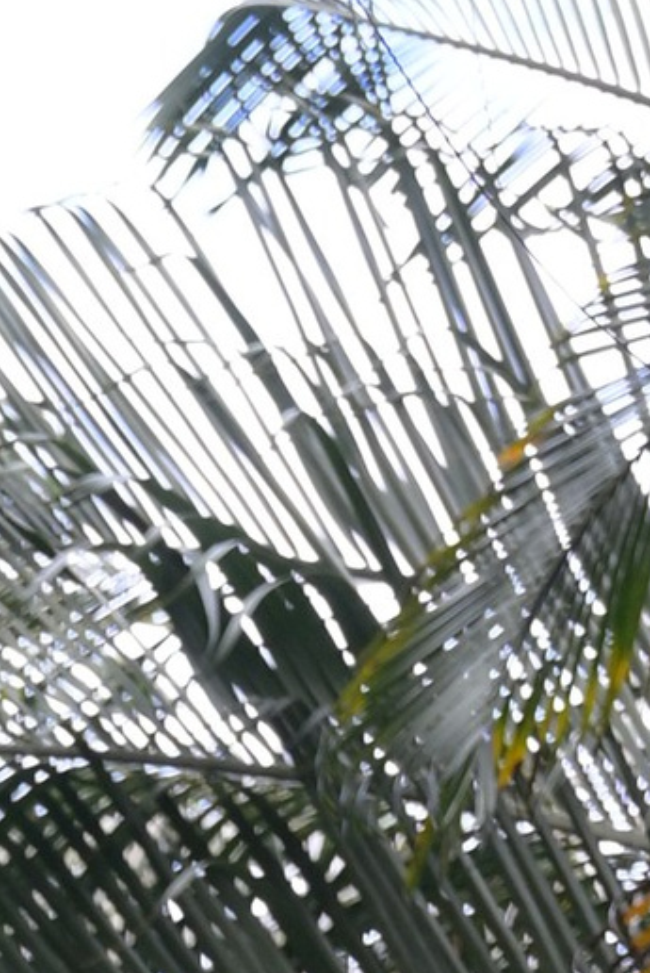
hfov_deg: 5.2
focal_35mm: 245
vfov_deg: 6.9
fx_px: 6622
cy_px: 3539
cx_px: -1492
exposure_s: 1/160
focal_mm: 33
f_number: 3.5
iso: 250
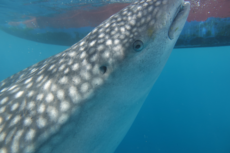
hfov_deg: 73.7
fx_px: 153
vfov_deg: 53.1
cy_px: 76
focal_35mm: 24
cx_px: 115
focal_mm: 8.8
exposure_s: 1/250
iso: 125
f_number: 1.8
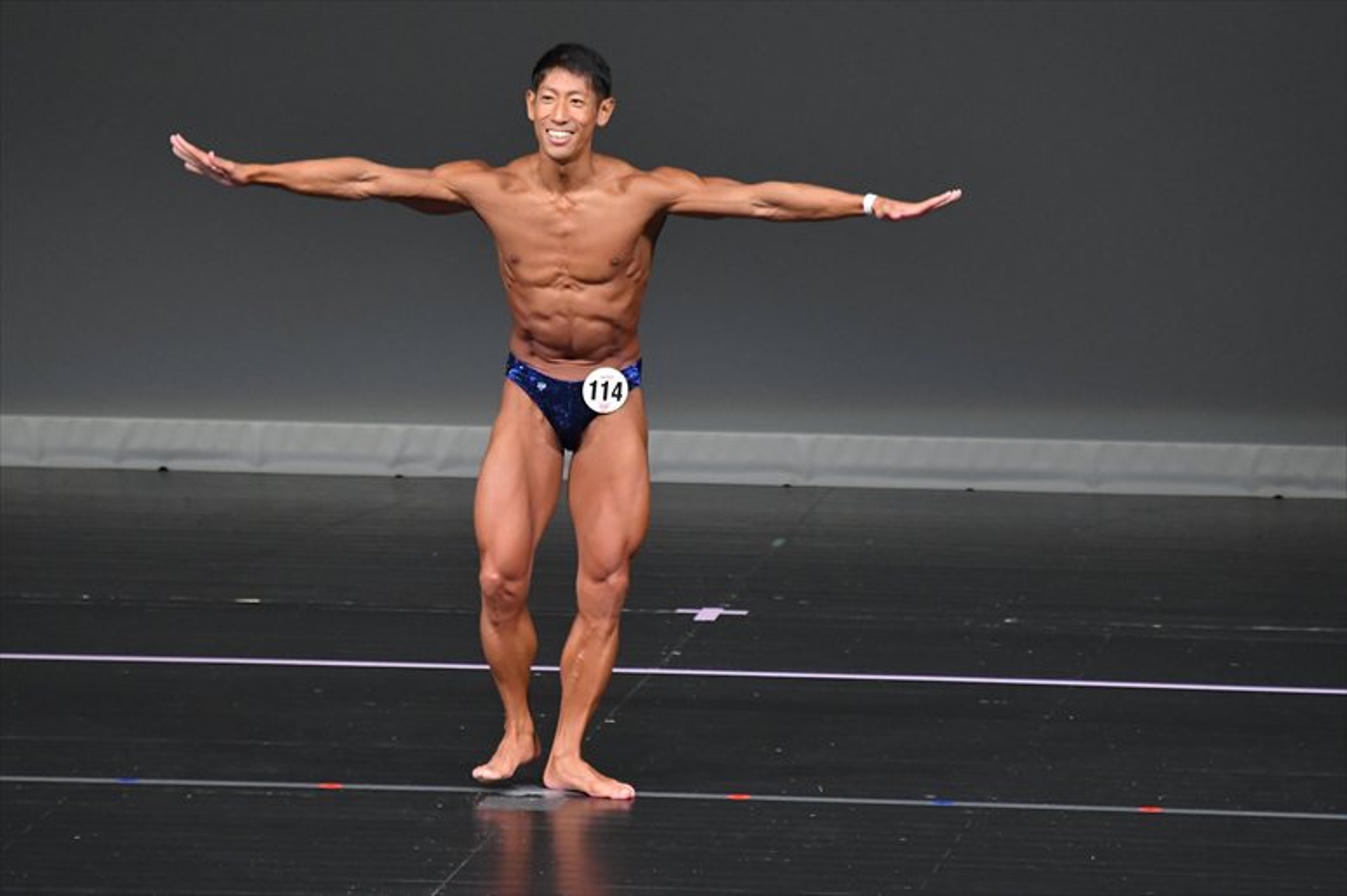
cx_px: 674
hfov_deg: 5.5
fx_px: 14025
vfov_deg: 3.7
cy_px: 448
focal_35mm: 375
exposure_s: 1/400
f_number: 5.6
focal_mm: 250
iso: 4000
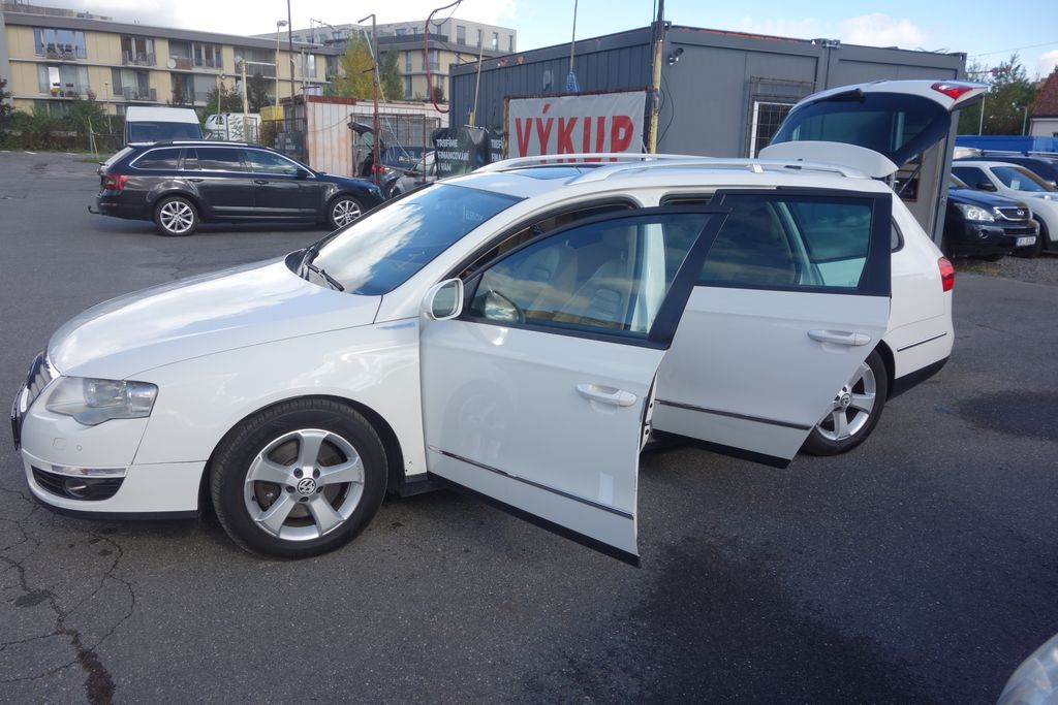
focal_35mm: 28
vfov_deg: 46.4
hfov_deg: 65.5
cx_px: 529
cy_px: 352
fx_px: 823
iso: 125
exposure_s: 1/200
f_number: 5.6
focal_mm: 10.4
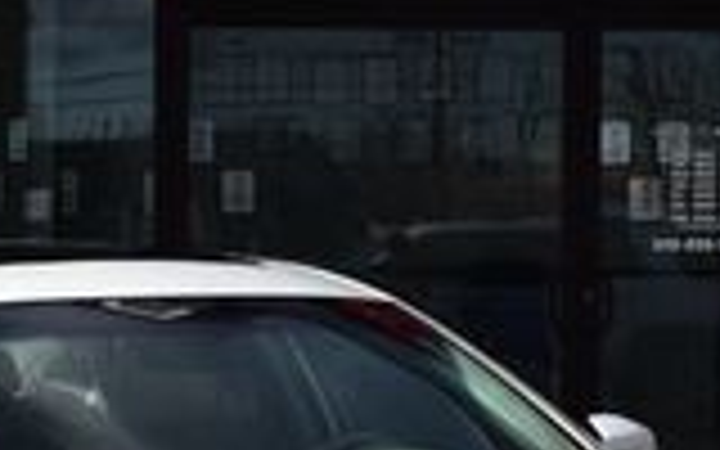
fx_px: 3591
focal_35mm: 183
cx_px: 432
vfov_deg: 7.2
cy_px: 342
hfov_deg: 11.4
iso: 200
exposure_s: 1/500
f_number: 11
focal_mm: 30
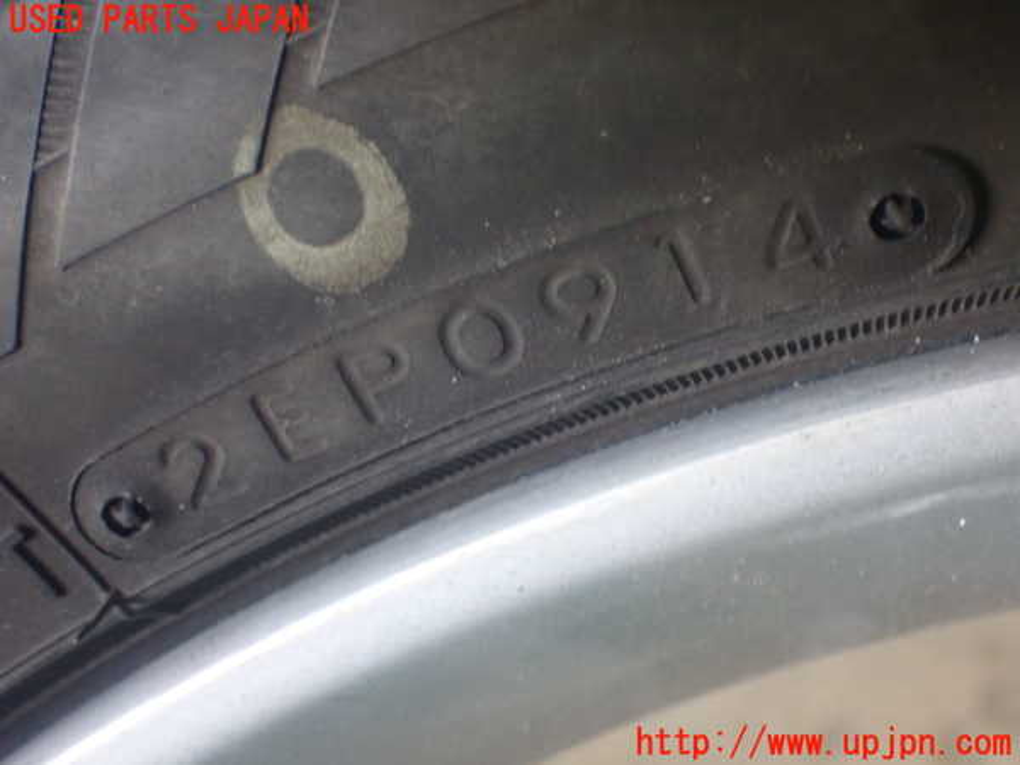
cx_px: 510
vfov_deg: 23.7
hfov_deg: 31.2
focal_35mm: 62
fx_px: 1827
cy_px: 382
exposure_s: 1/30
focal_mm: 11.09
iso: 800
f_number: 3.6
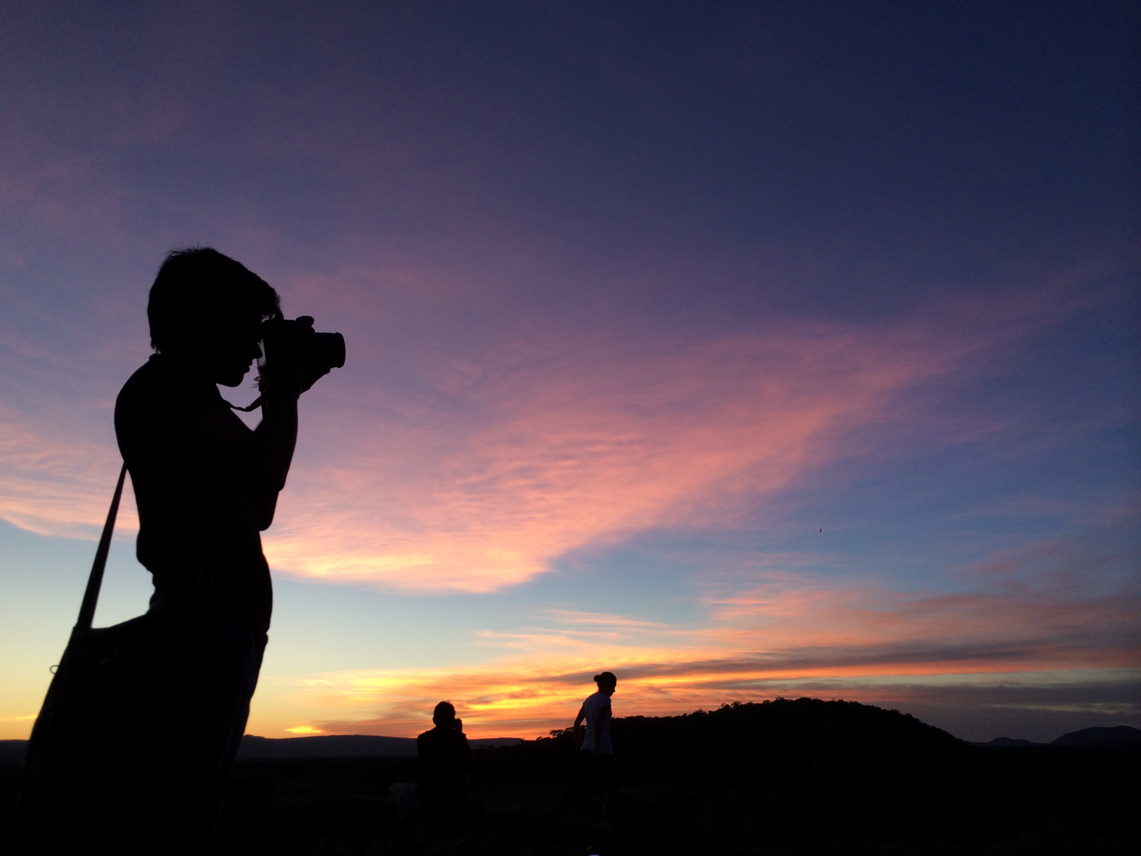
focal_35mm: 30
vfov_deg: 46.8
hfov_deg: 60.0
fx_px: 989
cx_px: 570
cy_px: 428
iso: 64
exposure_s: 1/120
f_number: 2.2
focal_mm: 4.12
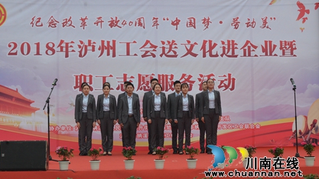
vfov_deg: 16.9
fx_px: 605
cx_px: 160
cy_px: 80
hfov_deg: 29.5
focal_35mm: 72
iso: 1250
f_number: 13
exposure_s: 1/750
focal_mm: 45
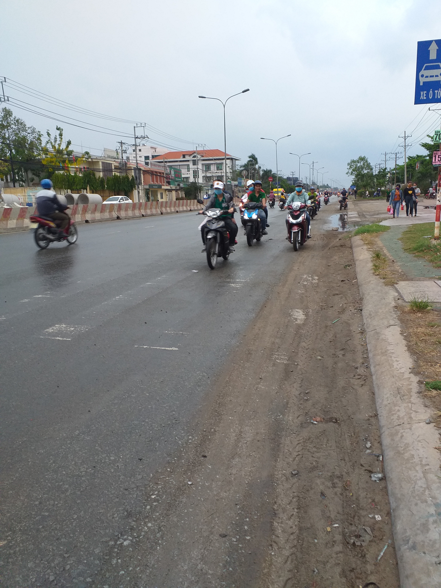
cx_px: 220
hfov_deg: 53.1
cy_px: 294
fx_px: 442
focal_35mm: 26
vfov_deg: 67.3
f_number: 1.9
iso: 64
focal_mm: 3.6
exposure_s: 1/100
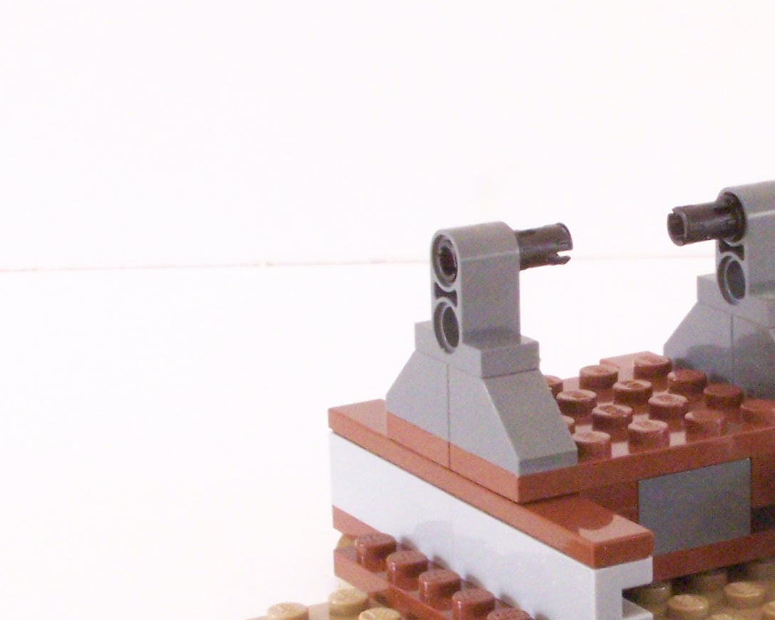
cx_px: 737
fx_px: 3142
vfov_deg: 11.3
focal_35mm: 137
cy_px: 364
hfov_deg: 13.9
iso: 400
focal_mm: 9.8
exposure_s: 1/8
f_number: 8
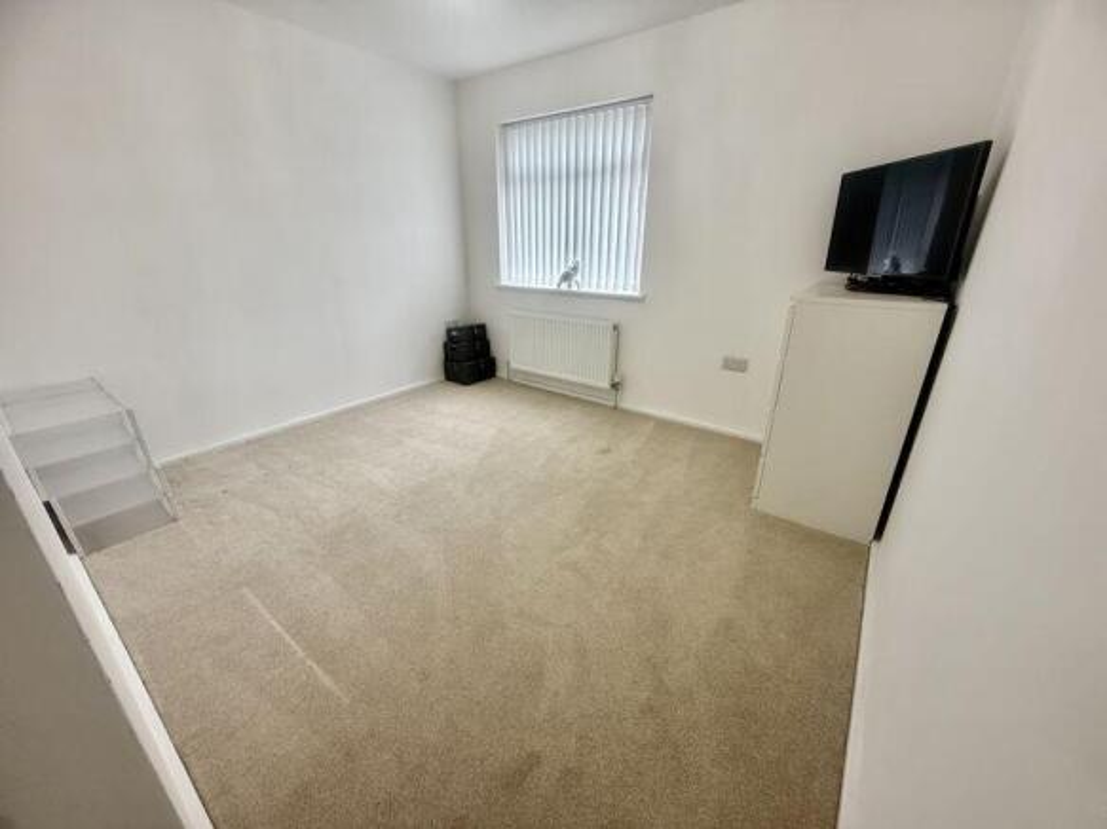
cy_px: 414
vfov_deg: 85.7
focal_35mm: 14
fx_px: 448
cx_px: 554
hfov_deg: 102.1
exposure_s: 1/100
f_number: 2.2
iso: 125
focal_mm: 2.22
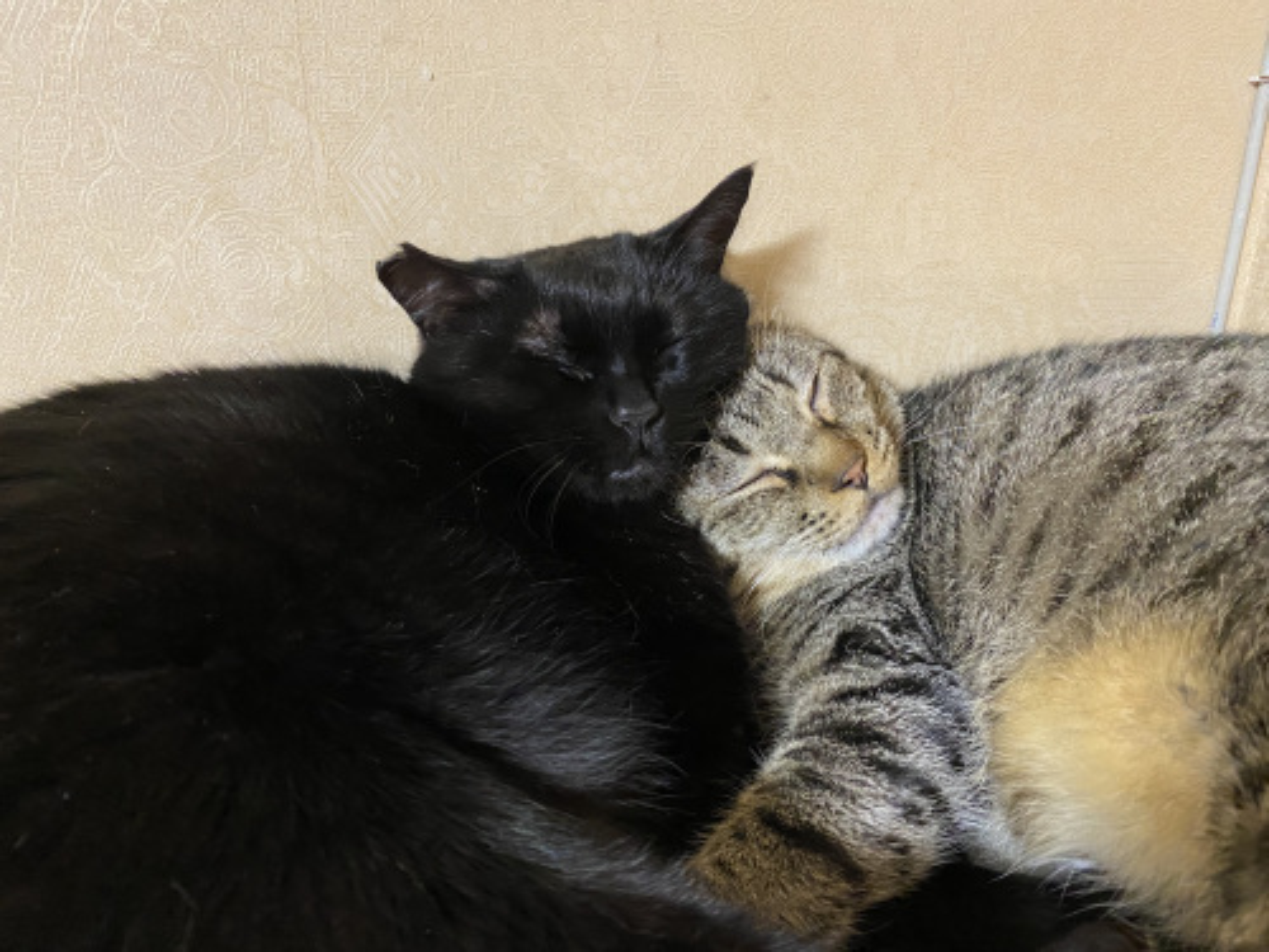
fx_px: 953
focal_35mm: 26
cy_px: 476
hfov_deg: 67.3
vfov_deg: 53.1
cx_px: 634
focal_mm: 4.25
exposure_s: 1/40
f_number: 1.8
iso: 500
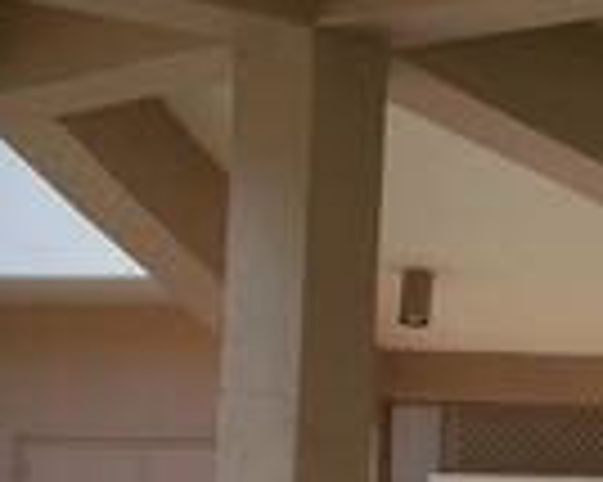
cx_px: 776
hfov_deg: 16.7
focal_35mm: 109
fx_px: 1944
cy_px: 568
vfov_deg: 13.7
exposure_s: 1/320
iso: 80
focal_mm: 6.3
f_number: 3.1
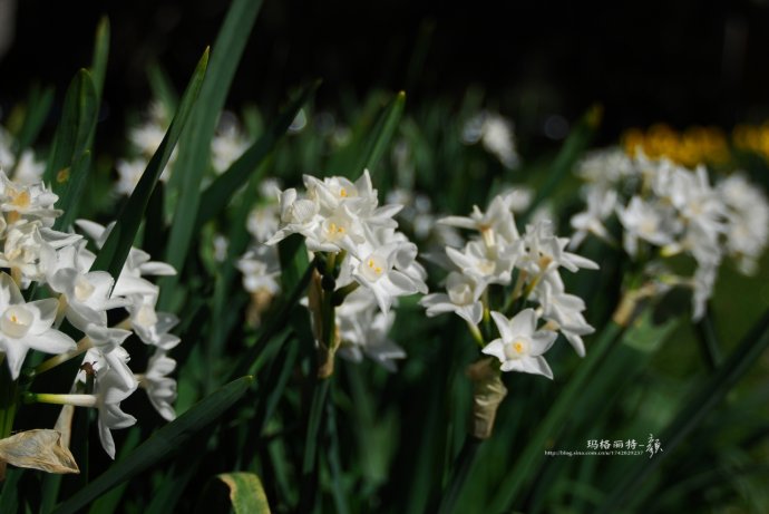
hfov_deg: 37.8
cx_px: 384
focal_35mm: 52
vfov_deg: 25.8
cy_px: 257
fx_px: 1122
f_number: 4.5
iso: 100
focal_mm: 35
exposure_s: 1/1000
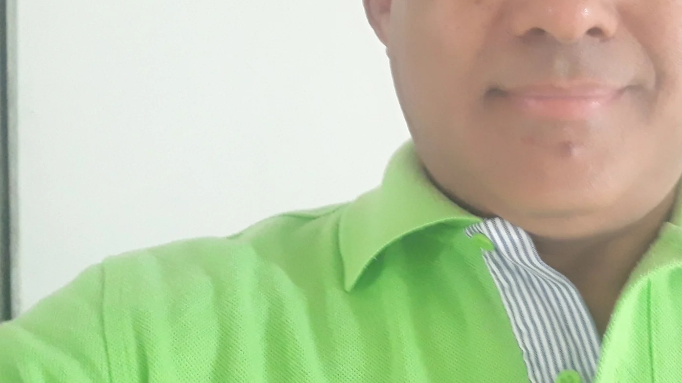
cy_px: 83
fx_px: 1012
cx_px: 580
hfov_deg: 35.6
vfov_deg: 21.2
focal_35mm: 56
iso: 250
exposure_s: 1/24
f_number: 1.9
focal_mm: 3.34
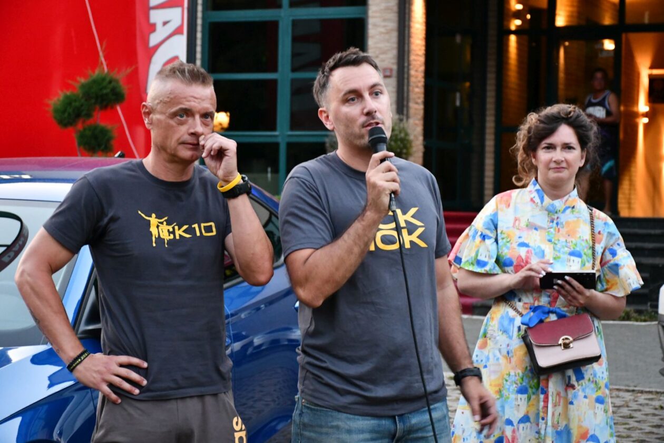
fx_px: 1660
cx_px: 332
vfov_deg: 15.2
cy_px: 222
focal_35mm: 90
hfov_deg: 22.6
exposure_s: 1/60
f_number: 5
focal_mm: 60
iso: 4500
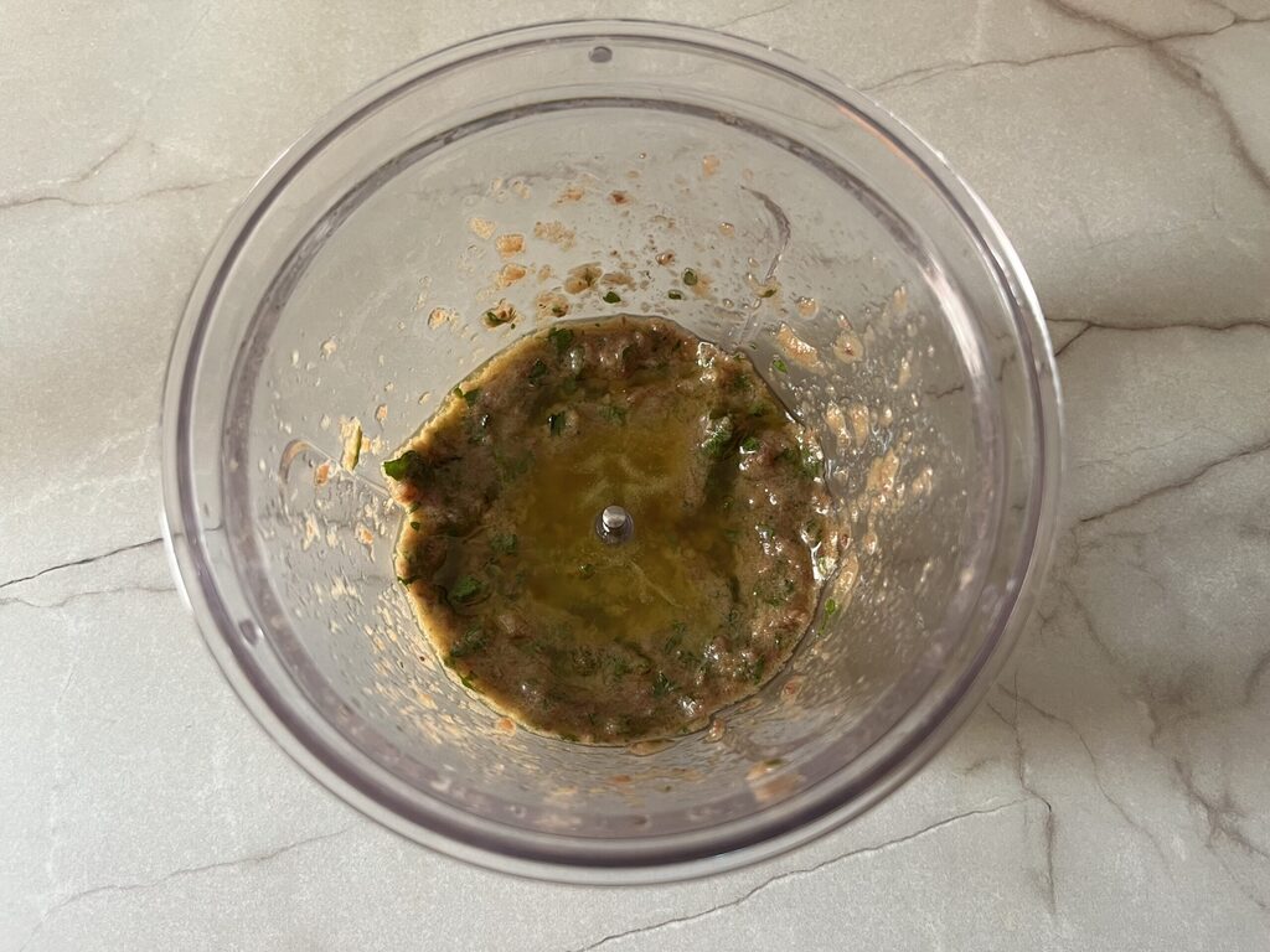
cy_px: 476
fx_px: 954
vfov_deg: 53.1
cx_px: 635
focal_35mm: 26
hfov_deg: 67.3
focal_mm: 5.1
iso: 125
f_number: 1.6
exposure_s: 1/76
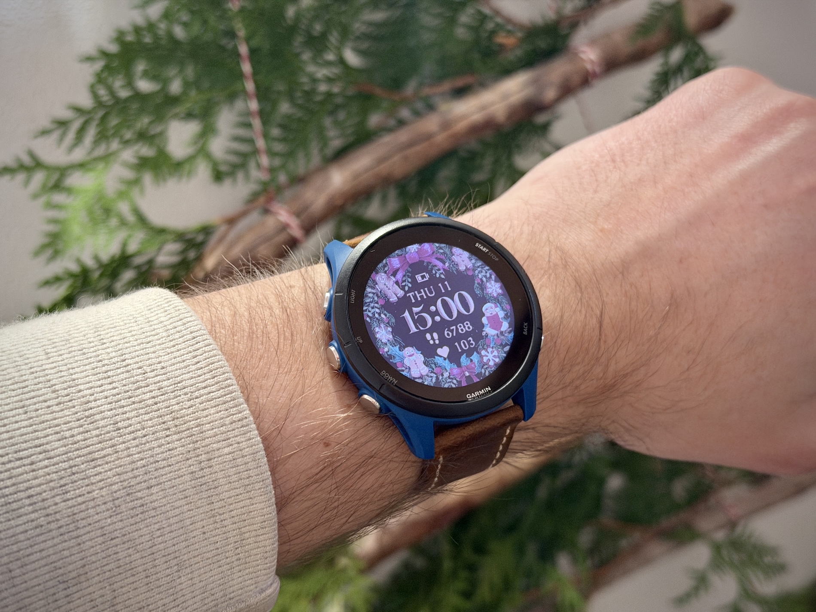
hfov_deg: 39.7
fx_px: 1131
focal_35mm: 48
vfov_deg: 30.3
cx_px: 408
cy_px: 306
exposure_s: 1/33
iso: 250
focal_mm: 6.76
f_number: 1.78
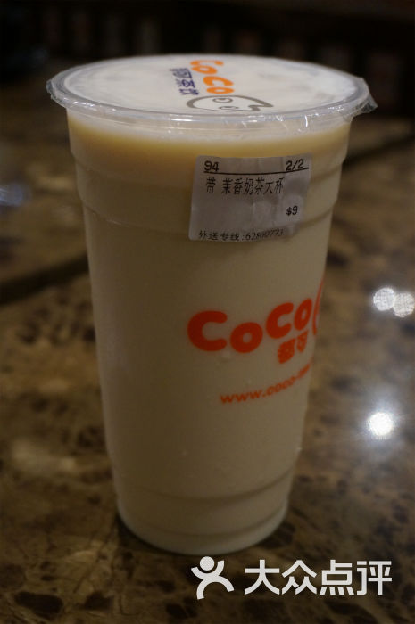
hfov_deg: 27.2
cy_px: 312
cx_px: 208
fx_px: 858
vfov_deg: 40.0
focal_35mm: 50
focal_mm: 33
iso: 2500
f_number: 5
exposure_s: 1/60
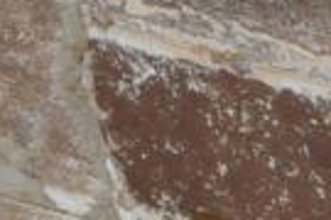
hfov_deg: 3.9
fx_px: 4808
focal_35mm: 523
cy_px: 169
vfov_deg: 2.6
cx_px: -512
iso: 500
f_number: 8
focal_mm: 46
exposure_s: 1/250
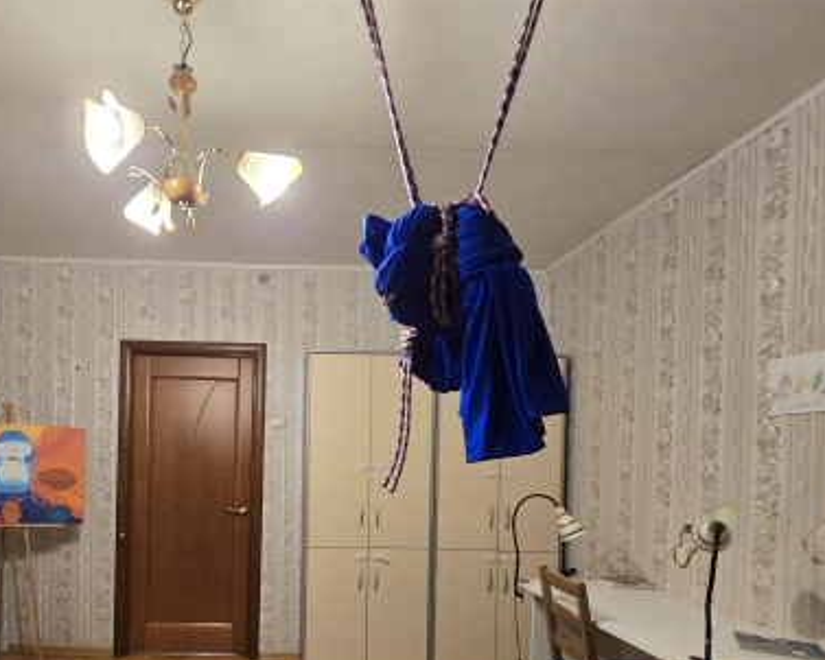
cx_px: 267
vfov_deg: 63.0
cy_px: 468
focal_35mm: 21
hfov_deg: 74.9
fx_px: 513
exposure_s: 1/50
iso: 500
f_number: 2.2
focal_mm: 2.2
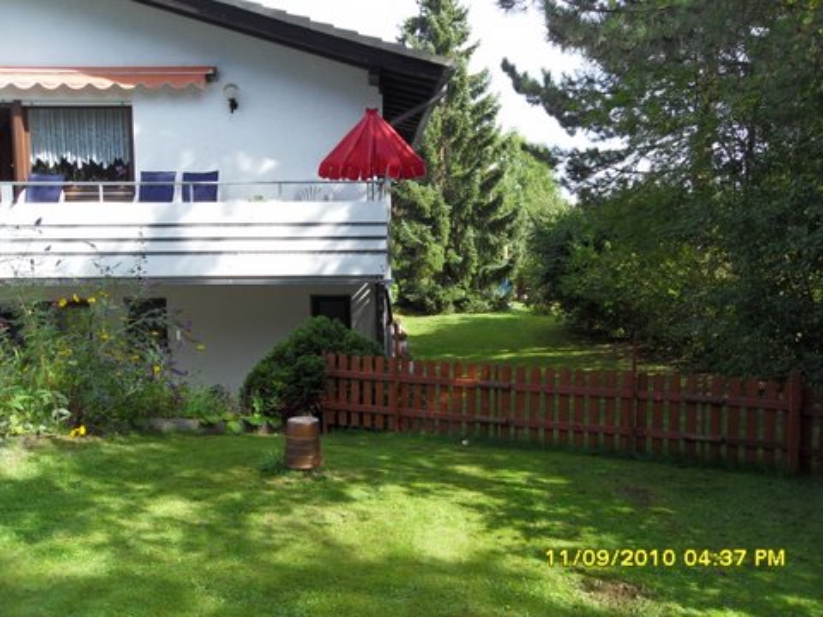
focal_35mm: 35
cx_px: 412
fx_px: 832
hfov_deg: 52.6
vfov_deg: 40.7
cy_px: 308
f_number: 3.5
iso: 80
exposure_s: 1/250
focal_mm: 6.3
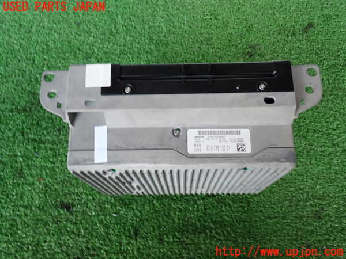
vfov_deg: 39.7
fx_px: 360
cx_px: 173
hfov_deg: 51.4
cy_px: 130
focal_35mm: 36
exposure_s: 1/40
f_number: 2.5
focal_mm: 6.37
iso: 250
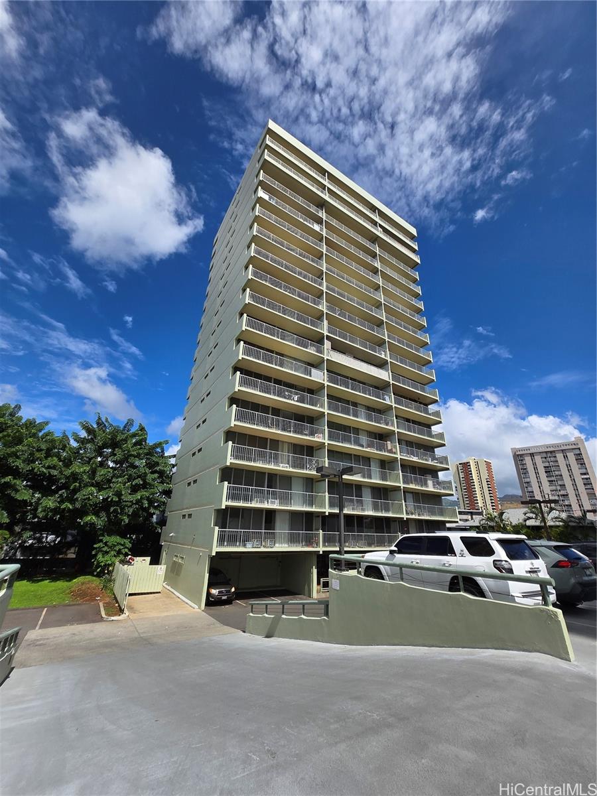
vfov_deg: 106.2
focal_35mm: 13
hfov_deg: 89.9
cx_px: 298
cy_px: 398
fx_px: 299
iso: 25
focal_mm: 1.7
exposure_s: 1/1904
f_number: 2.2
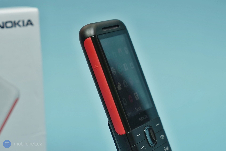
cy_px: 76
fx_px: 320
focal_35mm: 51
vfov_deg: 26.5
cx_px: 113
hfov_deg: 38.9
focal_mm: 51
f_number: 4
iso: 320
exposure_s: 1/125
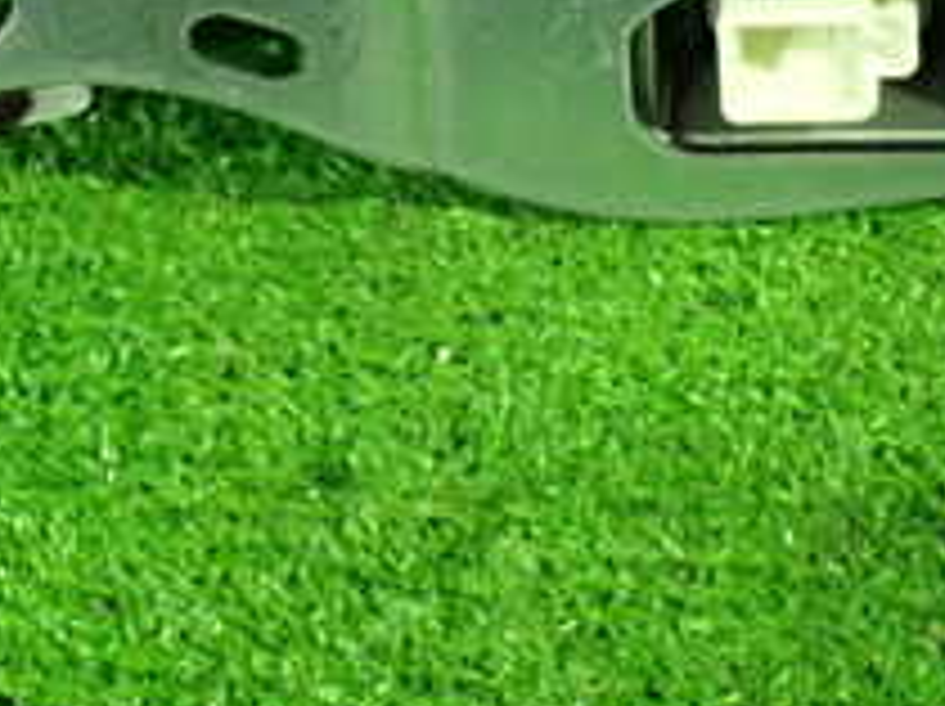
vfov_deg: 11.4
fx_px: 3436
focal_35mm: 126
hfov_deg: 15.4
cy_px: -270
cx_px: 918
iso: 800
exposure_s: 1/25
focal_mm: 7.84
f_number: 2.9
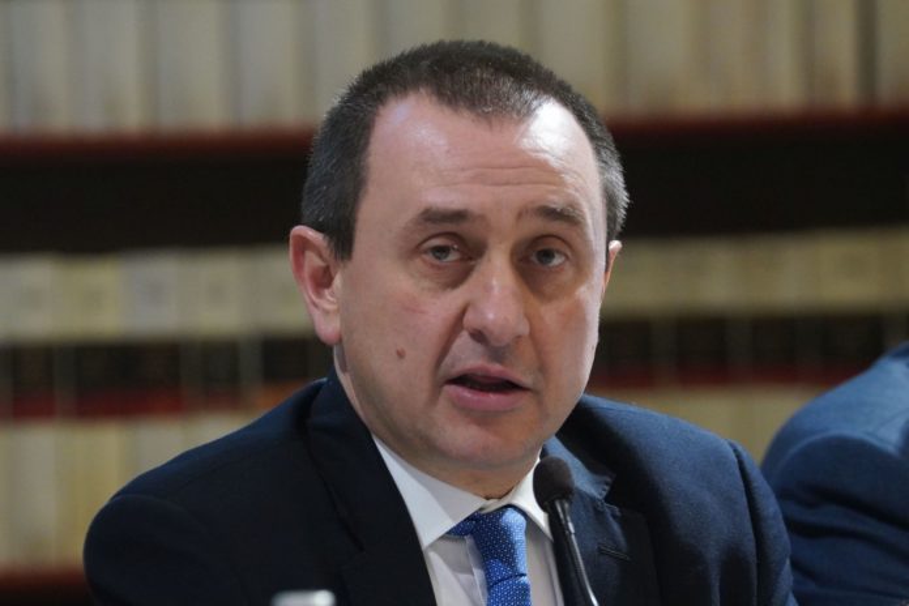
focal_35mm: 295
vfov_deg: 4.7
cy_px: 303
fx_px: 7448
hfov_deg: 7.0
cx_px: 454
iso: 6400
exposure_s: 1/125
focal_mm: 197
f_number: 4.5
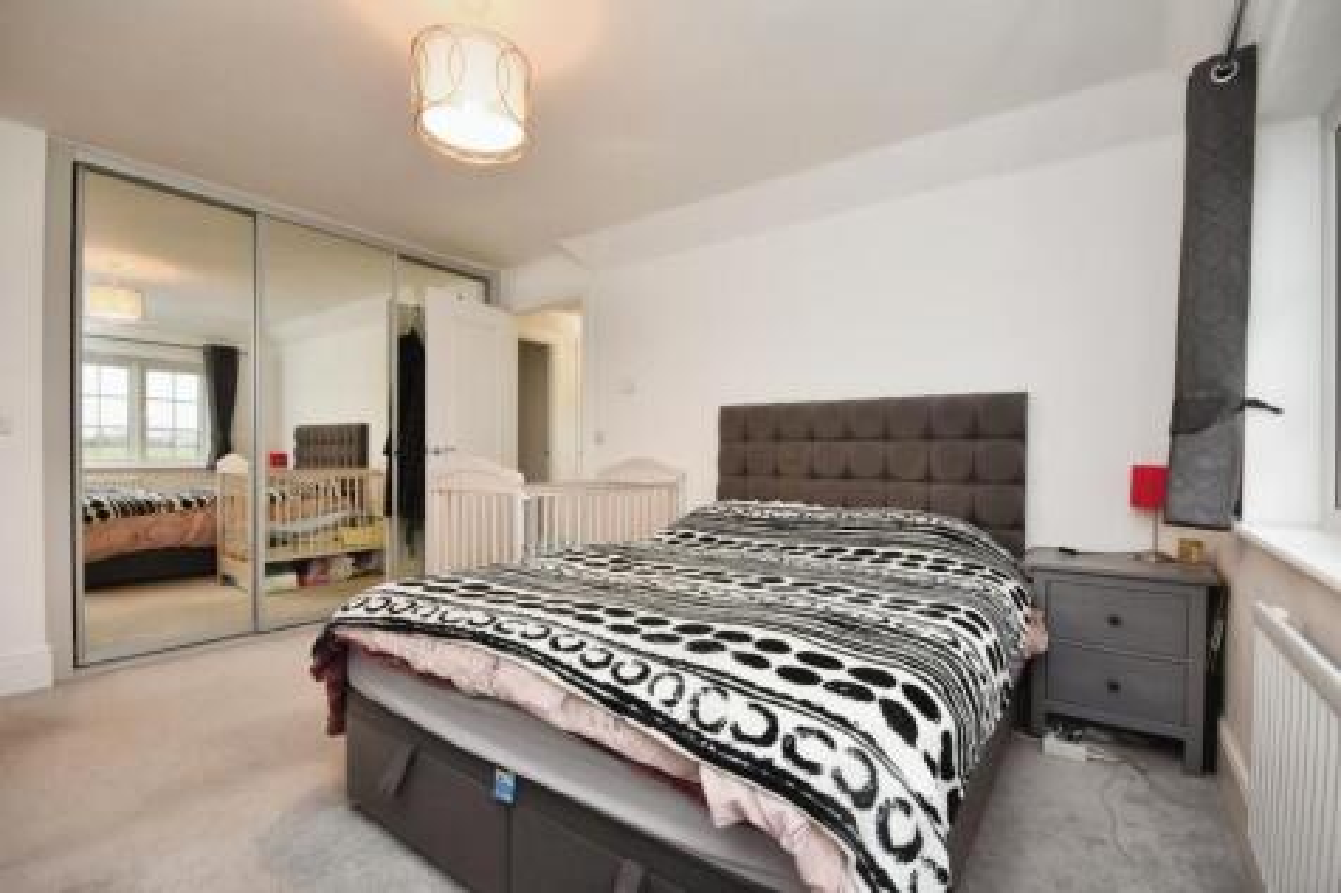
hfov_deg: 100.4
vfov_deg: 77.3
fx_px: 559
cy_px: 446
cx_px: 670
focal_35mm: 15
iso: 1000
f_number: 8
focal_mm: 10
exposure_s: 1/30
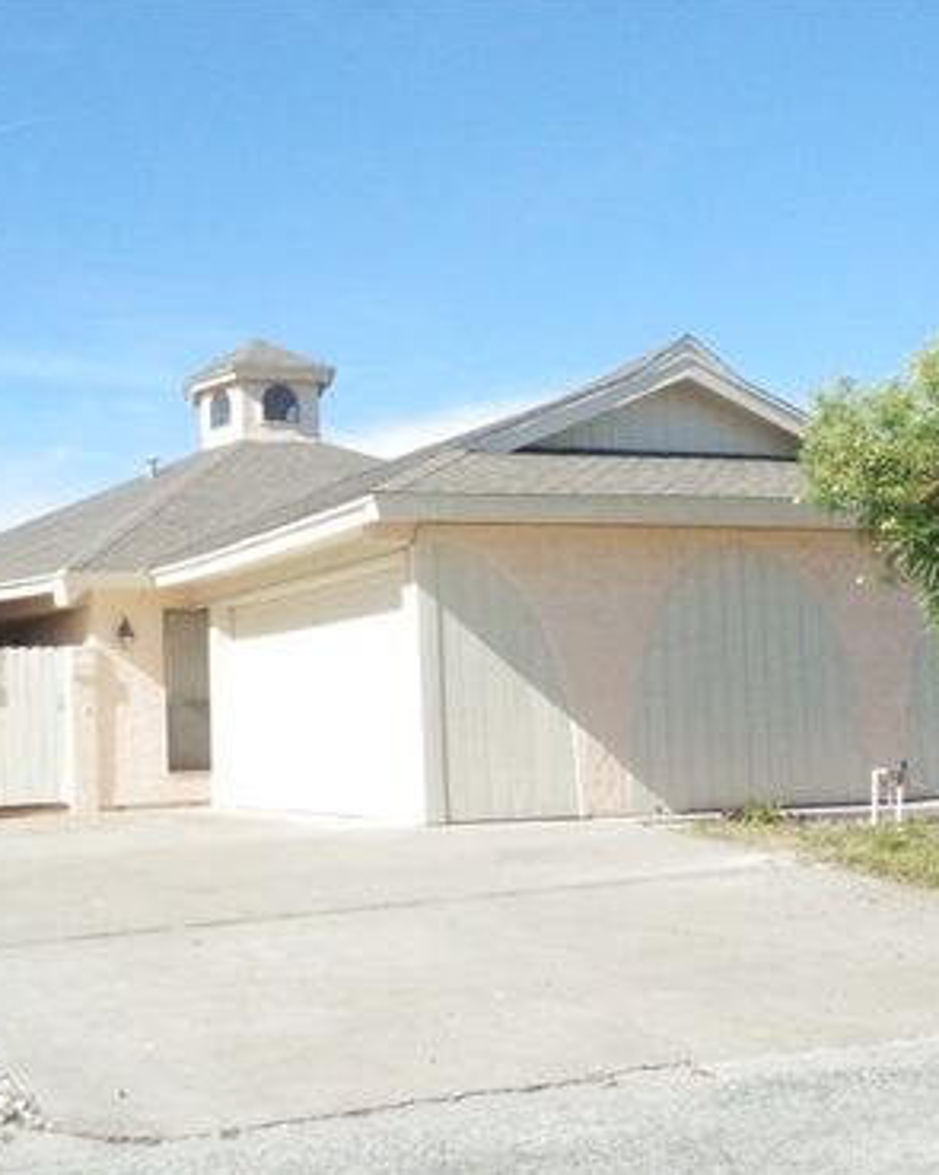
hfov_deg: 30.8
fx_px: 1703
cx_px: 420
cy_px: 591
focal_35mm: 49
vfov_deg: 38.1
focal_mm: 6.6
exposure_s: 1/1600
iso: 1600
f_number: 10.1
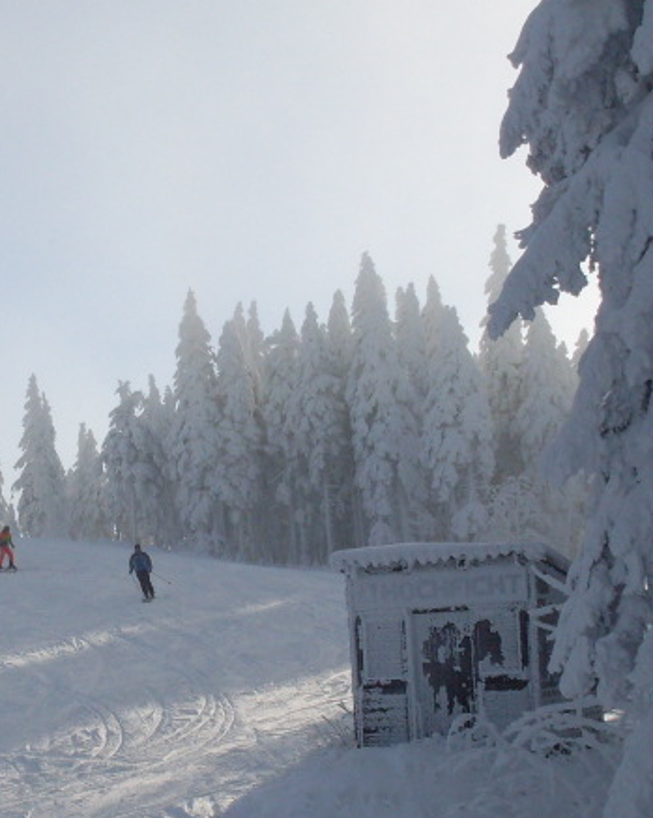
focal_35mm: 87
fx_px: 2104
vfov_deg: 22.0
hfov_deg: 17.2
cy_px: 451
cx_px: -26
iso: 80
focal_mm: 6.3
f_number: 8.4
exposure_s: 1/350
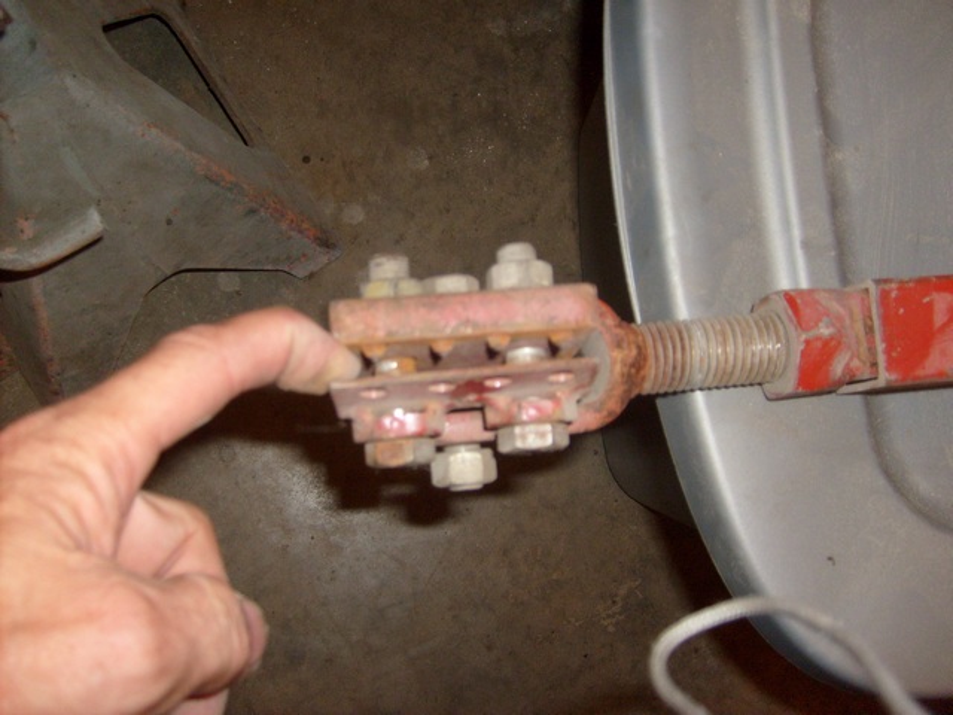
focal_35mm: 35
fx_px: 964
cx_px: 476
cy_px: 358
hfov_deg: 52.6
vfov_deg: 40.7
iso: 100
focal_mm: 5.8
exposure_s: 1/45
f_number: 2.8
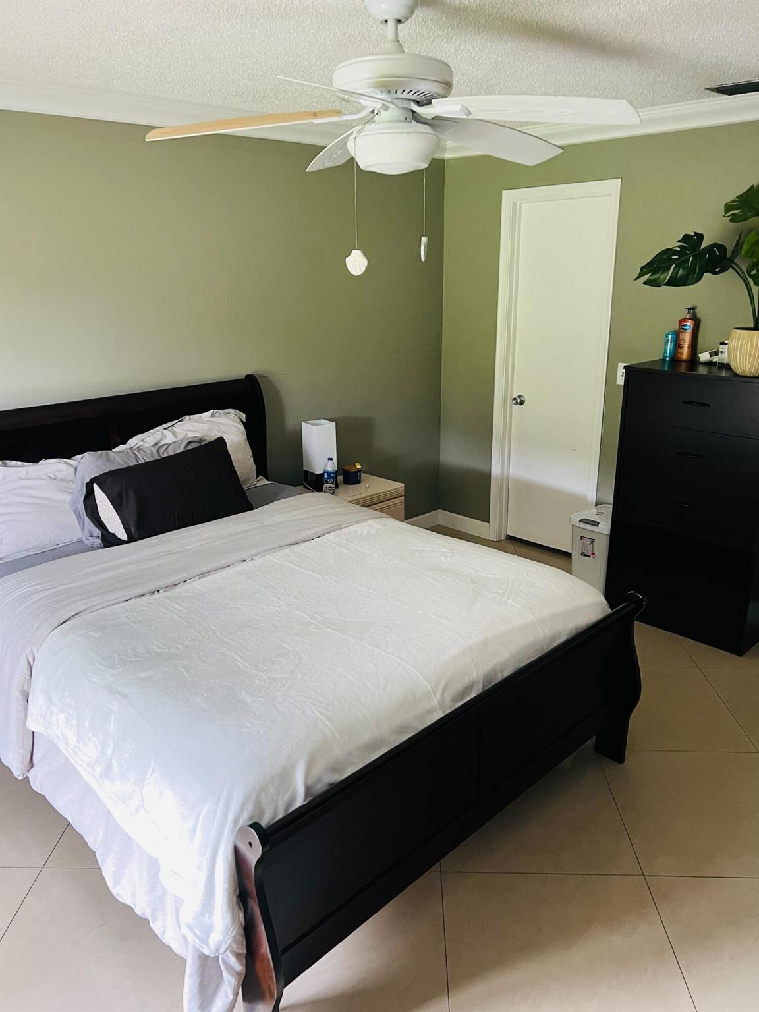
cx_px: 380
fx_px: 760
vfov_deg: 67.3
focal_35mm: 26
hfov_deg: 53.1
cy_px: 506
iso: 320
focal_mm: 5.7
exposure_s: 1/60
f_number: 1.5
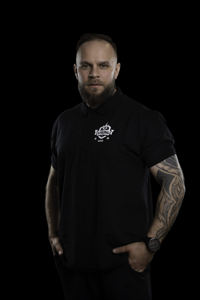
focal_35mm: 70
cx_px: 100
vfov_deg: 28.8
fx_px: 583
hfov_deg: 19.5
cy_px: 150
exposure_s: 1/250
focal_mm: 70
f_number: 2.8
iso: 200
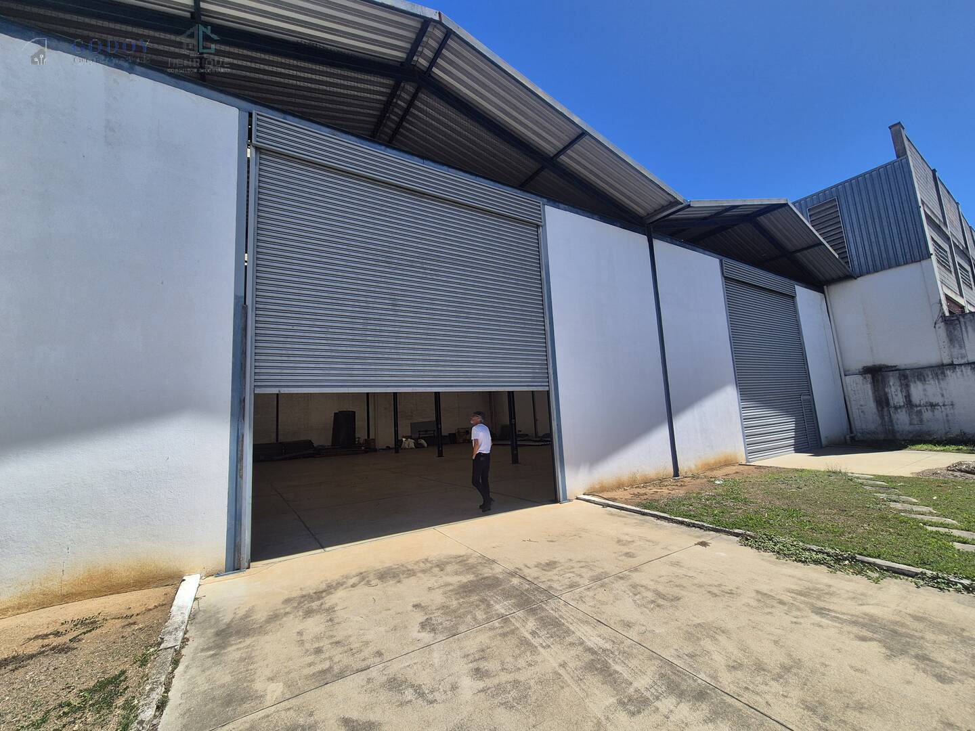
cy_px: 366
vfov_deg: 89.9
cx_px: 488
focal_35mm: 13
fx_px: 366
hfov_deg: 106.2
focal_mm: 2.2
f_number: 2.2
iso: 50
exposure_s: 1/2240
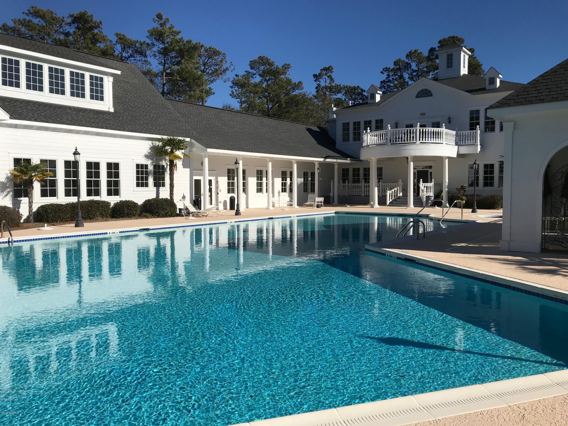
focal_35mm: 28
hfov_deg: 63.4
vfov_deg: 49.7
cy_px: 213
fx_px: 459
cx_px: 284
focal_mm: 3.99
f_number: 1.8
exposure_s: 1/5319
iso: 20
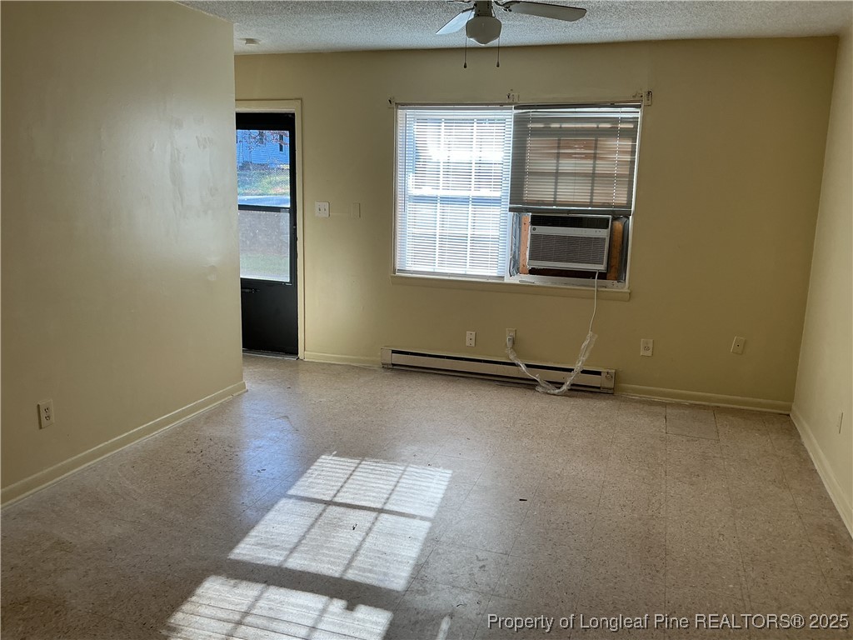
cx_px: 426
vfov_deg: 48.2
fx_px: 715
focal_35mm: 29
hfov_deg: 61.7
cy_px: 320
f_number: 1.8
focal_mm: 3
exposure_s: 1/120
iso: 25
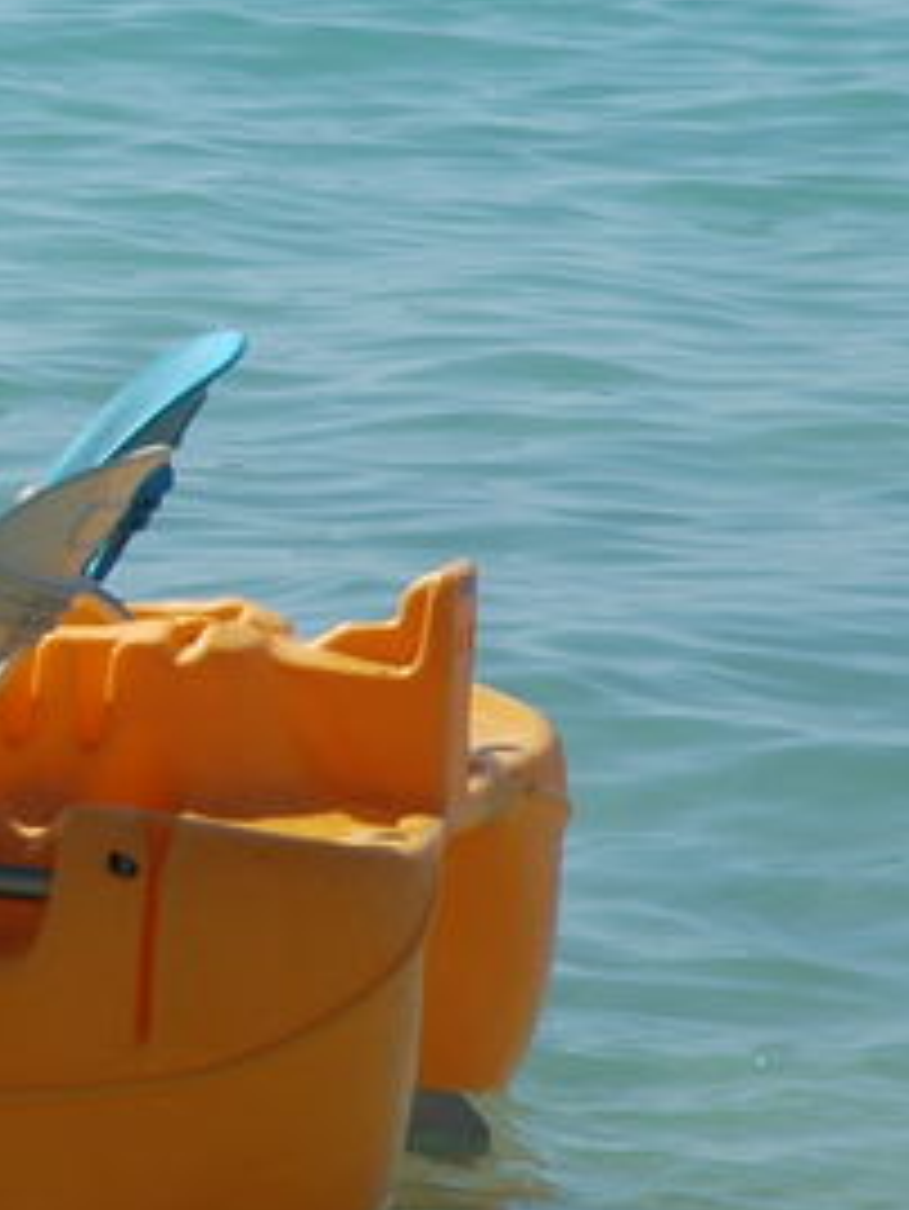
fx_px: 13434
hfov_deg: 3.8
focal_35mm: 384
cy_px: 272
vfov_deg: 5.2
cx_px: -1089
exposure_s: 1/400
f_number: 10
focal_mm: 70
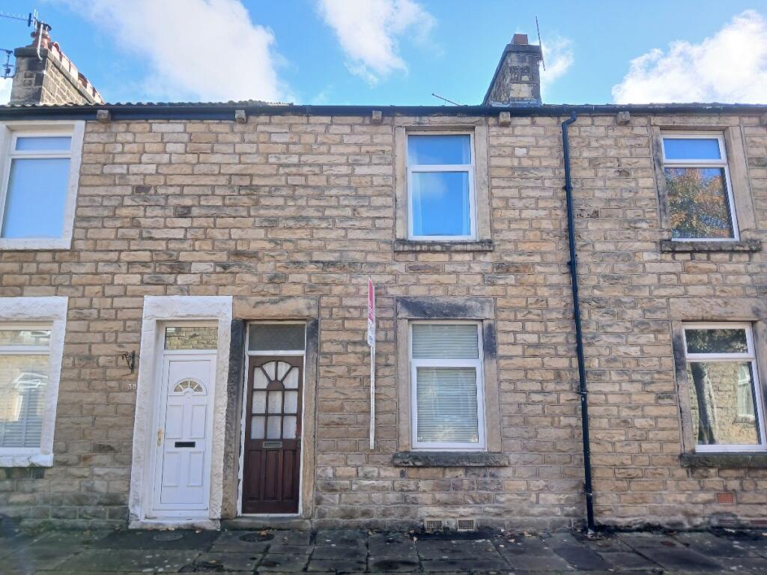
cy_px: 288
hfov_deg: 67.3
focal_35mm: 26
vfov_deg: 53.1
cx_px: 384
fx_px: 576
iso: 20
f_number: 1.8
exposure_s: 1/110
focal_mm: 3.98
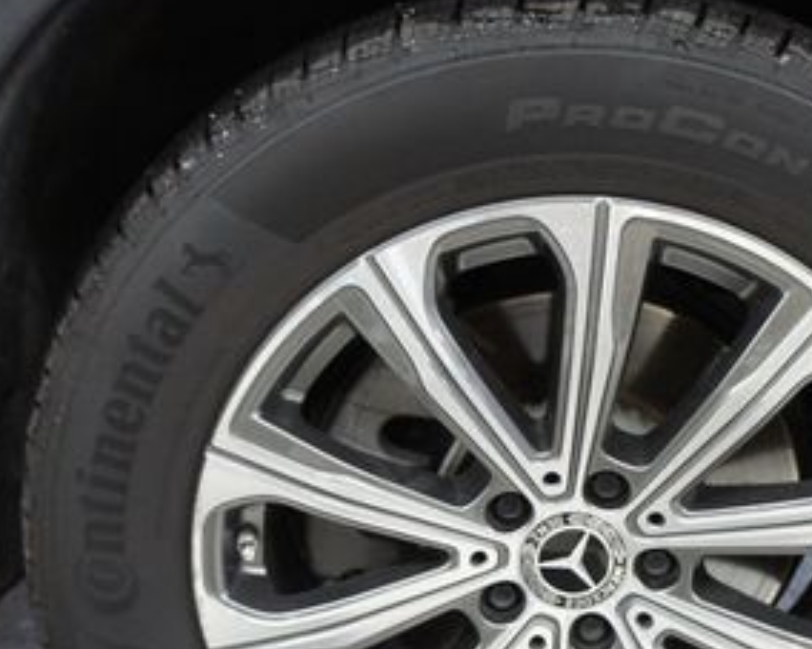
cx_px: 575
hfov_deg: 32.6
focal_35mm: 57
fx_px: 1369
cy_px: 440
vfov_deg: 26.5
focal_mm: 18
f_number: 3.5
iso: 800
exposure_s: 1/30
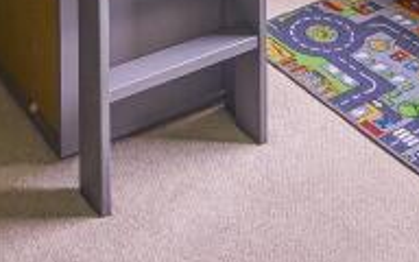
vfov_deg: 12.5
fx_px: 868
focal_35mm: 76
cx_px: 201
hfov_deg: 27.1
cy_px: -404
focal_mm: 14
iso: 400
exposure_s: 1/20
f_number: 9
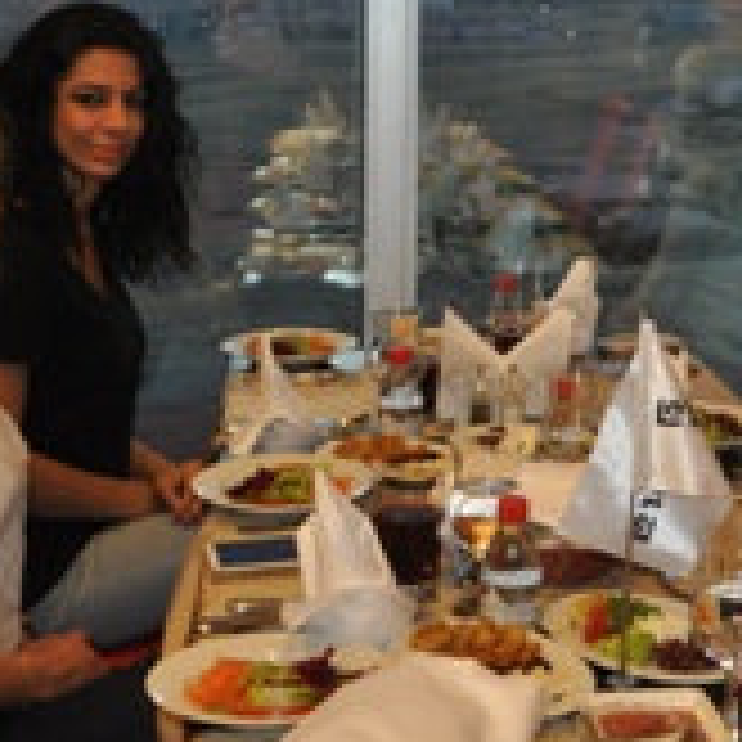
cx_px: 598
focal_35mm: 69
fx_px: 1673
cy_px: 90
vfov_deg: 24.4
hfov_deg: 24.6
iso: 800
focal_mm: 20
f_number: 3.8
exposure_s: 1/60
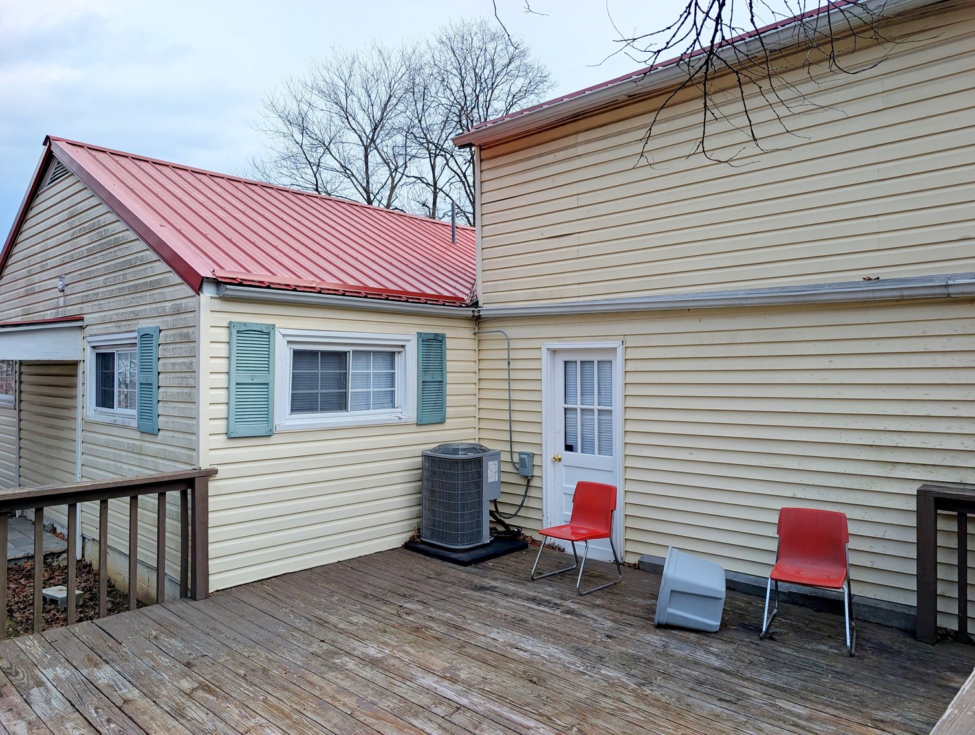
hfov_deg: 71.5
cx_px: 488
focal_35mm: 24
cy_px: 368
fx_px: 677
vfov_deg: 56.9
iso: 22
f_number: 1.68
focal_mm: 6.9
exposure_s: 1/1241
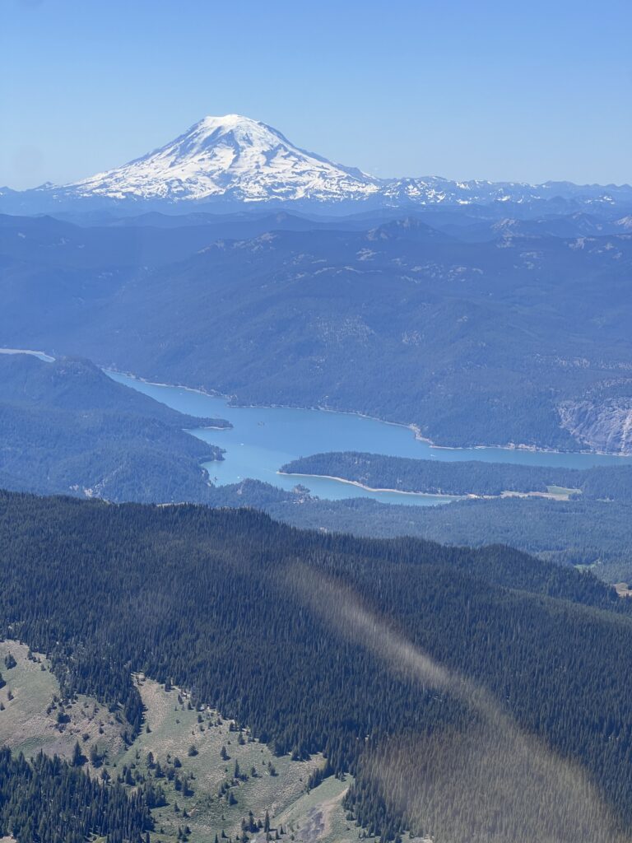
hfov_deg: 19.1
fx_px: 1874
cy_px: 422
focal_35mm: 77
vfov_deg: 25.3
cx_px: 316
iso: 32
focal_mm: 9
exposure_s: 1/815
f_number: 2.8
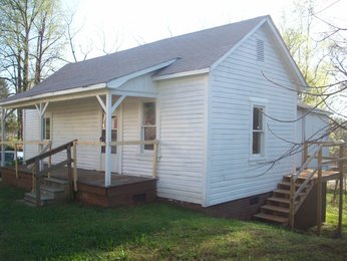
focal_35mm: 37
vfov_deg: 38.7
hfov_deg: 50.1
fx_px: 371
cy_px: 130
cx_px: 174
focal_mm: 6.2
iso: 80
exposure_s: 1/357
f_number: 2.8
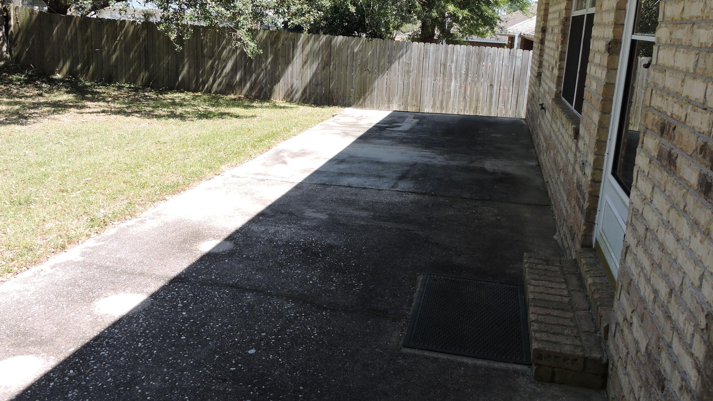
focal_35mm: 30
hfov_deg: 64.3
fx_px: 567
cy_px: 148
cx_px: 371
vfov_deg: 38.7
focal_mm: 4.3
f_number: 3.3
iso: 100
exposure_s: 1/320
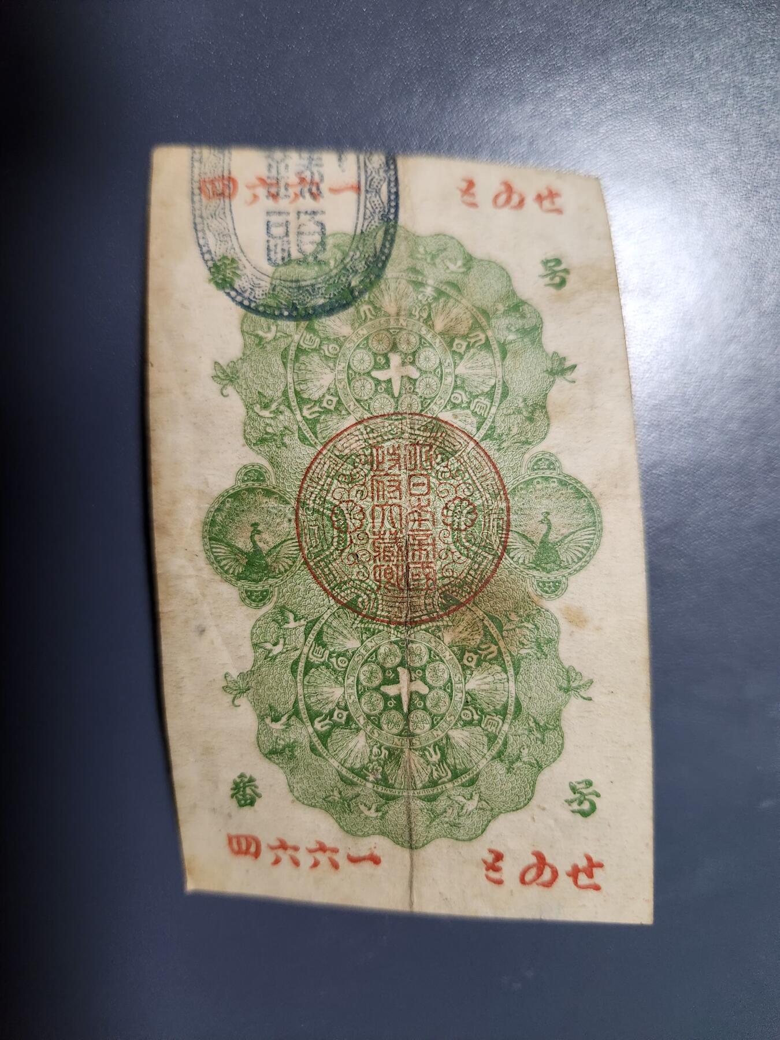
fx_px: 691
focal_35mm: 23
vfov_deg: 73.9
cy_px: 520
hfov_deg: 58.9
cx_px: 390
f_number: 1.8
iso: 640
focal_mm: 5.4
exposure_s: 1/100
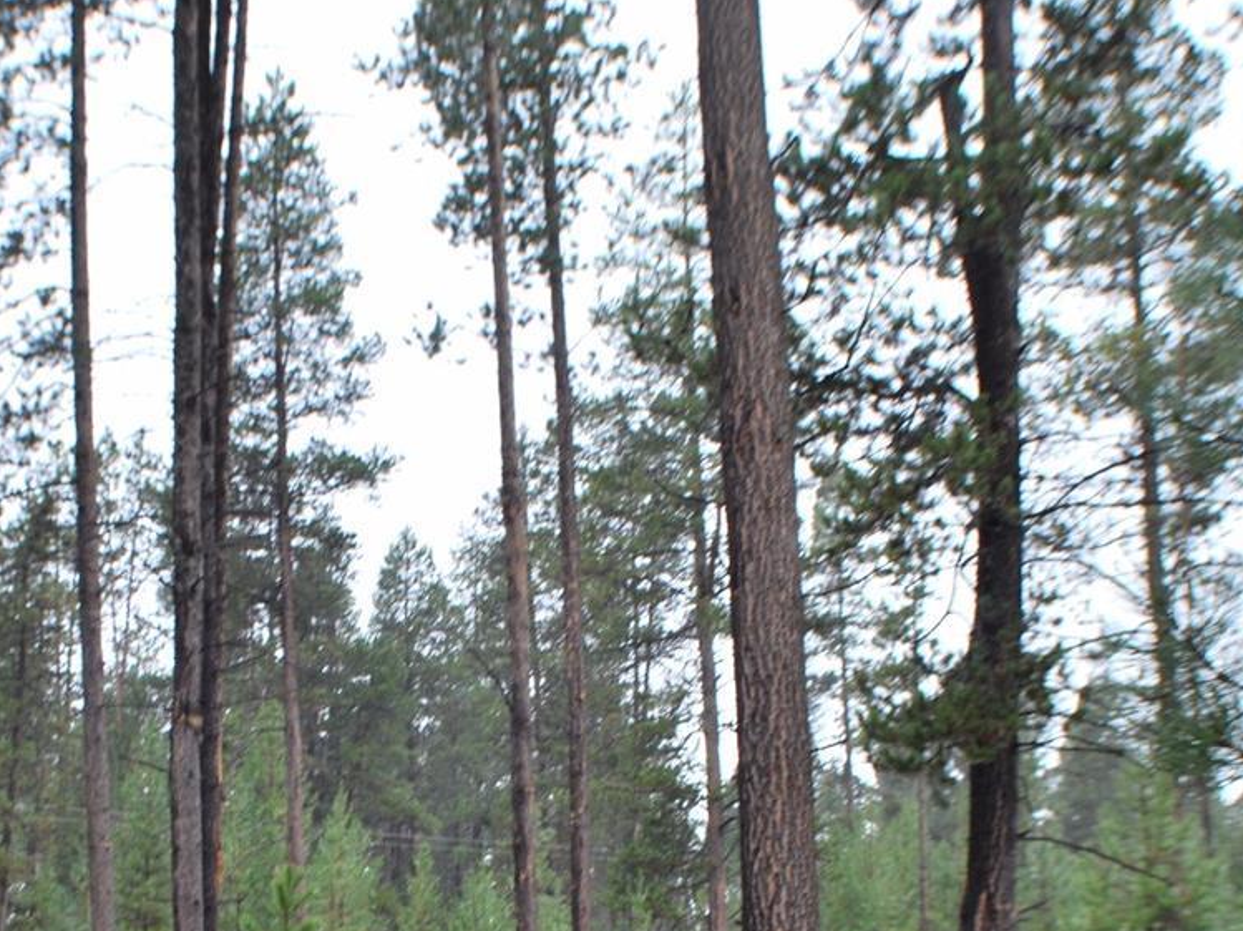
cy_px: 769
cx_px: 392
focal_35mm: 81
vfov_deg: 18.0
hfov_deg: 24.0
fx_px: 2907
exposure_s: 1/80
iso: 200
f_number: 4.5
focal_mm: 28
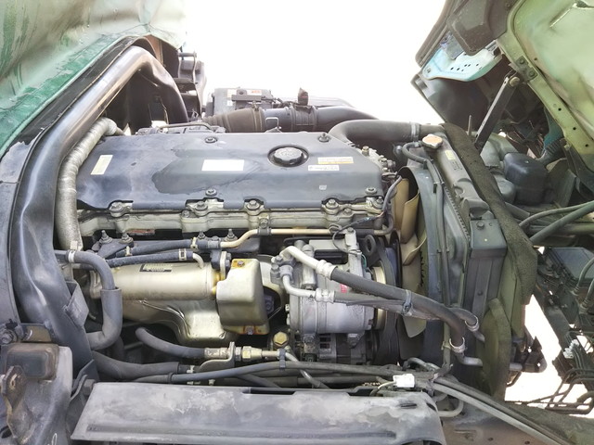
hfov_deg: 60.0
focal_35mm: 30
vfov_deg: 46.8
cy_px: 222
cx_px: 297
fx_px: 515
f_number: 2.2
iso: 64
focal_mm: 4
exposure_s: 1/120
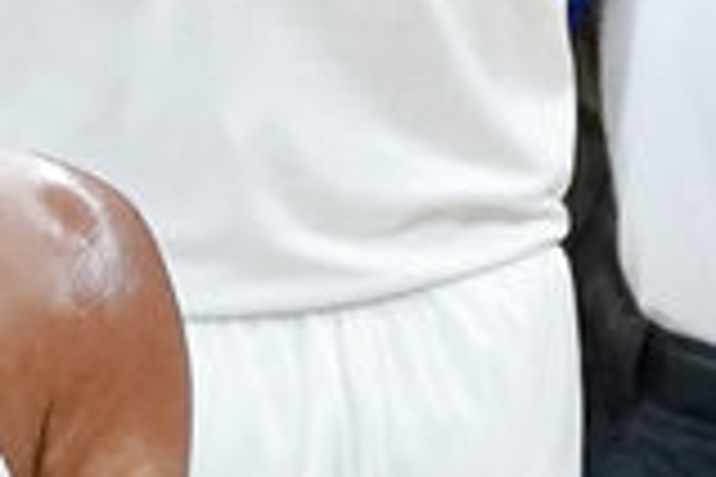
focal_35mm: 2584
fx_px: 51389
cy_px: -223
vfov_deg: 0.5
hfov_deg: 0.8
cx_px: 1081
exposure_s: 1/1250
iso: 5000
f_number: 5.6
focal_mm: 400
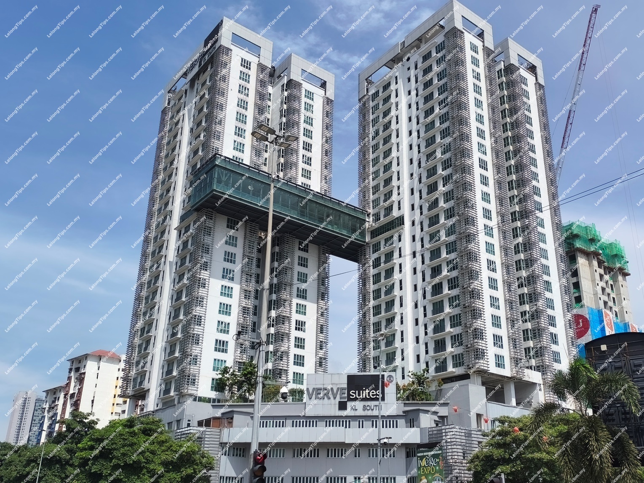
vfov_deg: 46.8
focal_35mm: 30
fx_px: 558
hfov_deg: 60.0
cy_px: 242
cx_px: 322
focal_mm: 6.14
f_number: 1.65
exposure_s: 1/1262
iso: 50
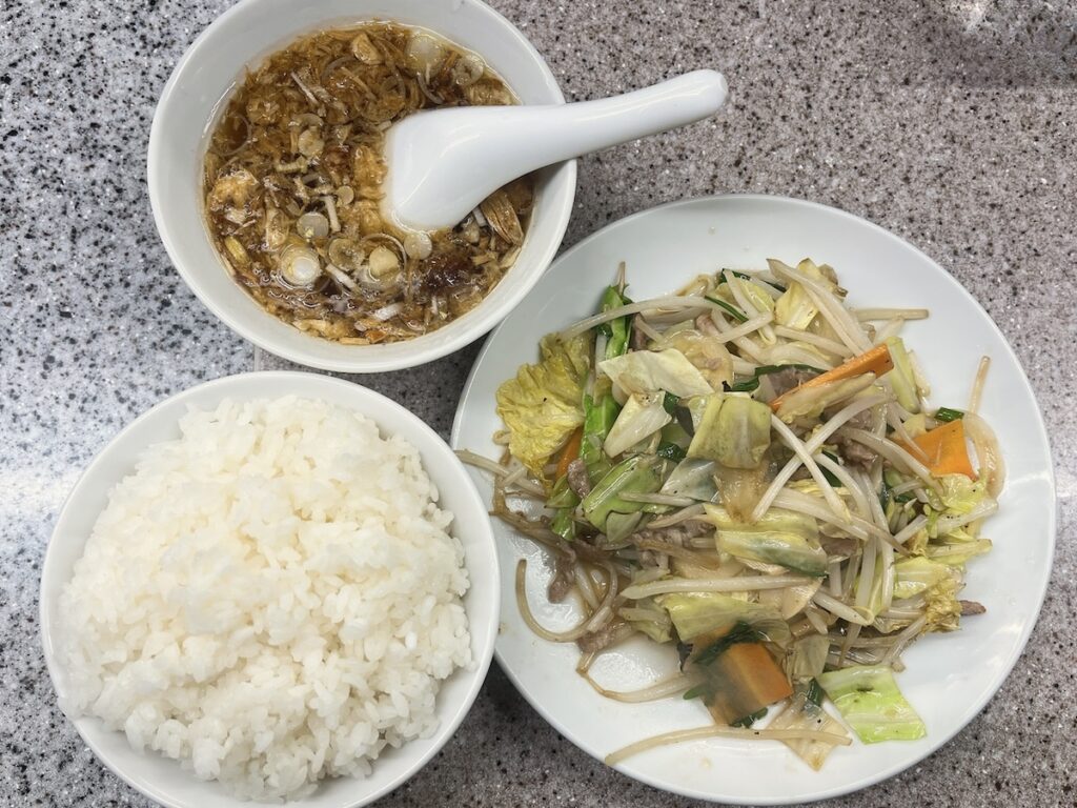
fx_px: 809
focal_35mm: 26
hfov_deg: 67.3
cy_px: 404
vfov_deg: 53.1
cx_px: 538
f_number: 1.6
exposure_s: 1/100
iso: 50
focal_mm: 5.1
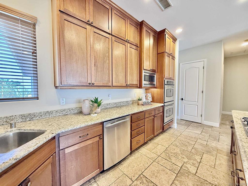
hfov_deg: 102.1
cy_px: 93
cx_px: 124
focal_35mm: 14
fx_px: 100
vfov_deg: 85.7
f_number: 2.2
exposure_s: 1/60
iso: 320
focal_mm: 2.22
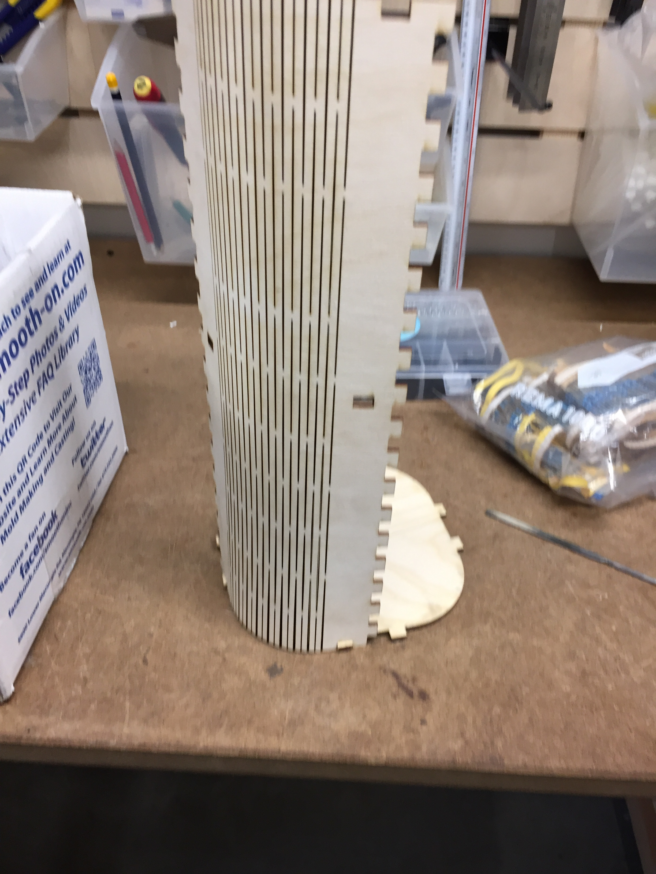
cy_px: 437
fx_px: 733
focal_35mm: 29
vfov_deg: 61.7
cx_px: 328
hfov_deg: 48.2
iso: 80
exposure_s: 1/33
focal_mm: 4.15
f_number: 2.2
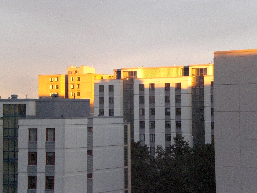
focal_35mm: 114
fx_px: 846
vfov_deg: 13.0
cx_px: 128
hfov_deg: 17.3
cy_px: 96
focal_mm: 18.9
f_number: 5.9
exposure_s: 1/100
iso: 800
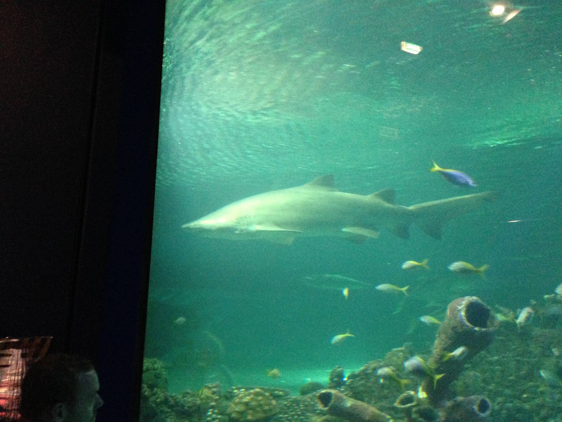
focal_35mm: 33
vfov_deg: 42.9
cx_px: 281
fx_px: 536
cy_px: 211
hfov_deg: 55.4
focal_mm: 4.12
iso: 500
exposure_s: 1/15
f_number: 2.4
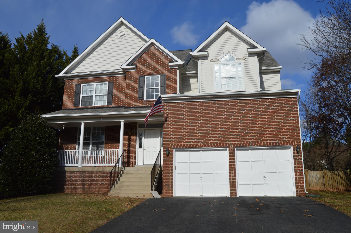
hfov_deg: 62.0
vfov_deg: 43.5
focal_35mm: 30
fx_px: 292
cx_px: 176
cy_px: 116
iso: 100
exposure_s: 1/320
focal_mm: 20
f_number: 9
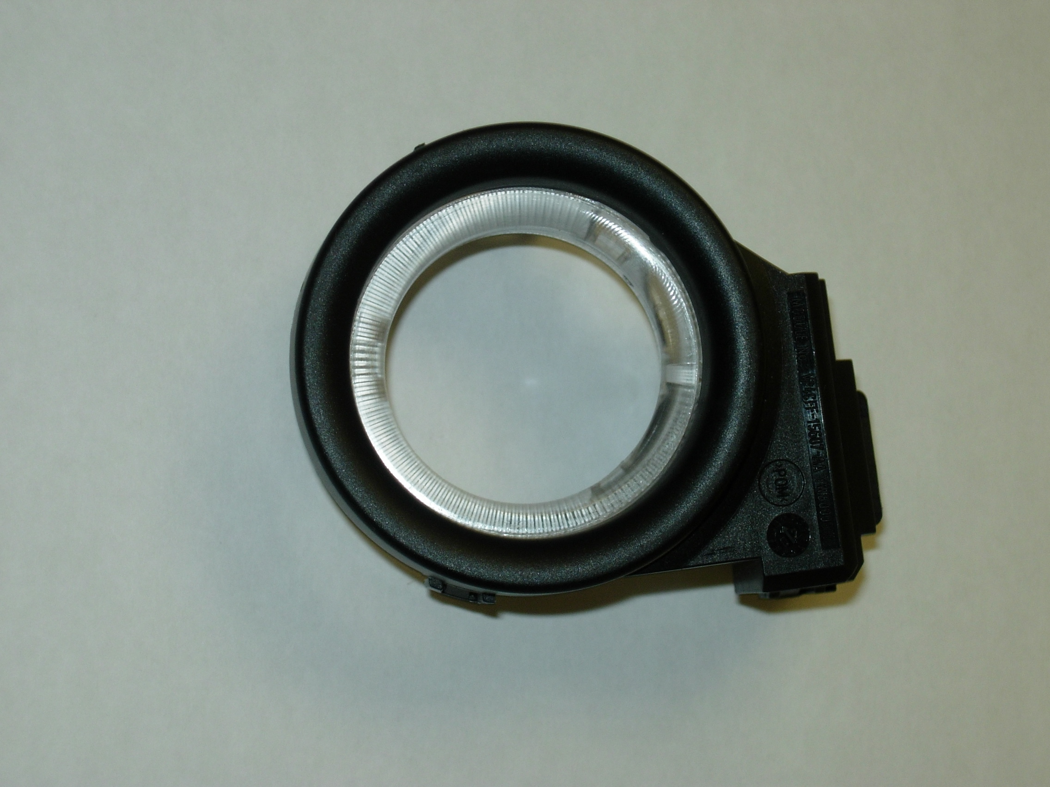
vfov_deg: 14.4
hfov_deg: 19.1
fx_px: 3124
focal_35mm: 103
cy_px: 394
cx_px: 525
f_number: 4.6
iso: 79
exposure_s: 1/64
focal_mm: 21.3
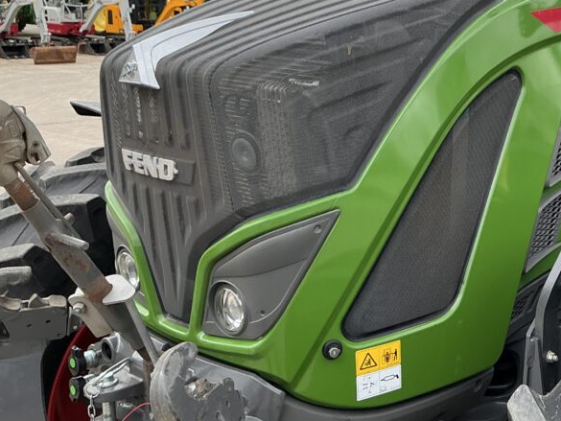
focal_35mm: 49
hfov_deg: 36.9
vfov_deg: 29.4
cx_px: 485
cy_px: 121
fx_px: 794
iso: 25
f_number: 1.8
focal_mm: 3
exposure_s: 1/370
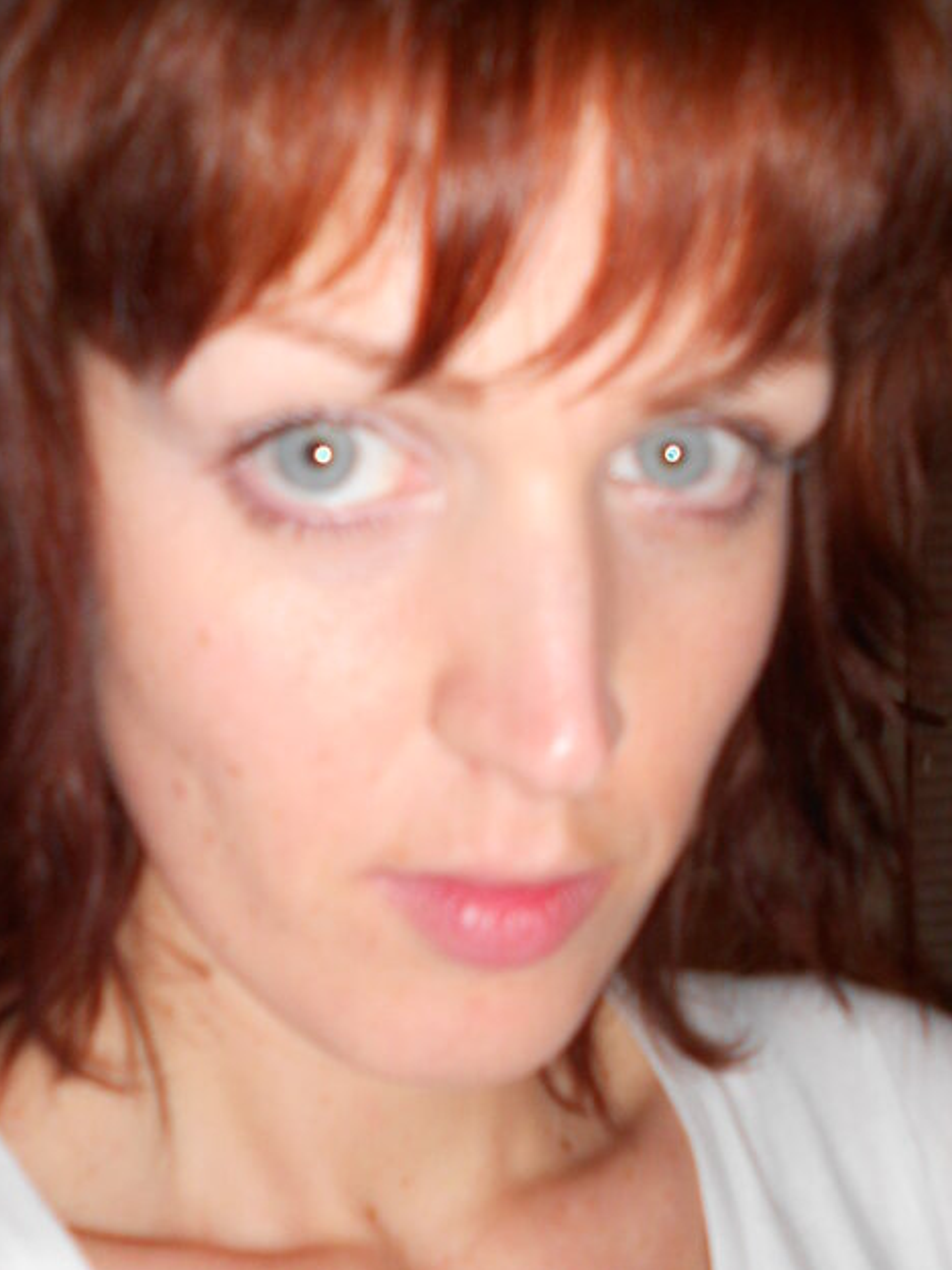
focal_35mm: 50
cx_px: 533
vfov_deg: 38.1
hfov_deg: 29.1
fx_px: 1833
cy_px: 566
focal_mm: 4.6
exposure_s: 1/25
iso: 80
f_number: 3.2
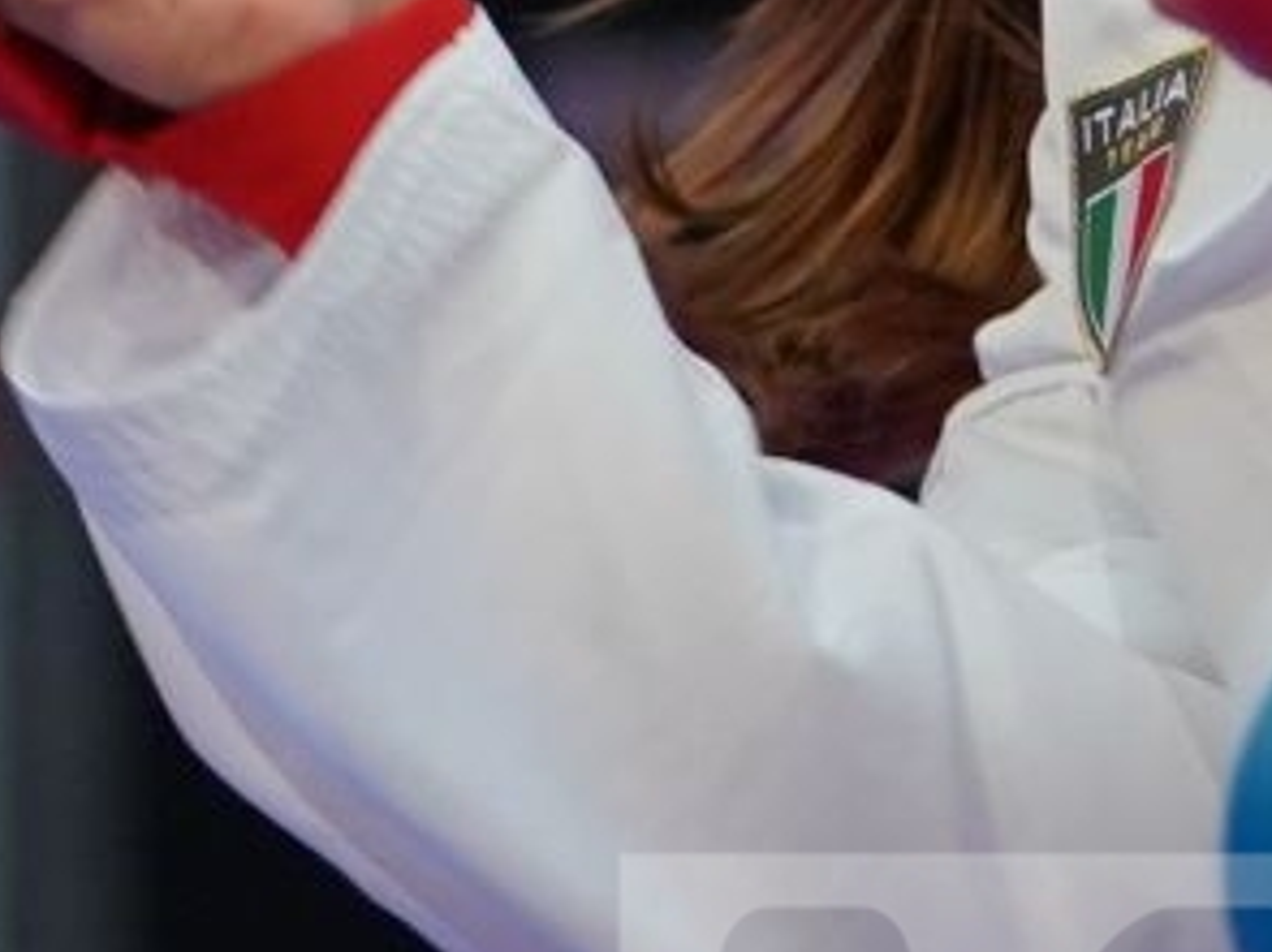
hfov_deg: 2.2
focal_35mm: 921
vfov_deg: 1.6
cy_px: -284
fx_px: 33829
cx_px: 1022
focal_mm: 105
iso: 1250
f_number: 2.8
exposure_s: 1/1000
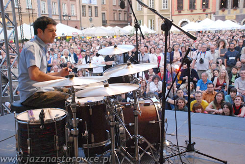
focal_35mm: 48
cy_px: 82
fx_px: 327
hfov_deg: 41.1
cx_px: 122
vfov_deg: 28.2
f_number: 4.2
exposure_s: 1/60
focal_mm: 32
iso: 1250
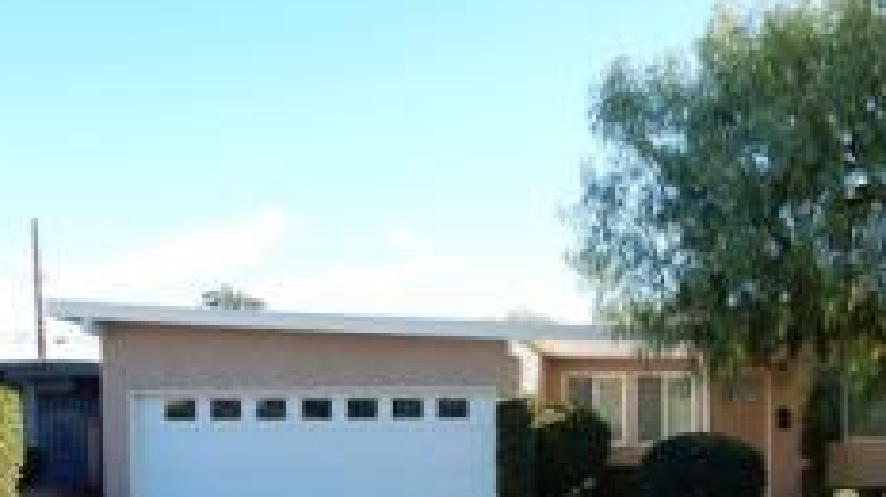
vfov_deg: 24.3
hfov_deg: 42.2
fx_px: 1103
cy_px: 486
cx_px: 680
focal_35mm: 47
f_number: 3.7
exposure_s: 1/320
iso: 125
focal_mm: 4.5
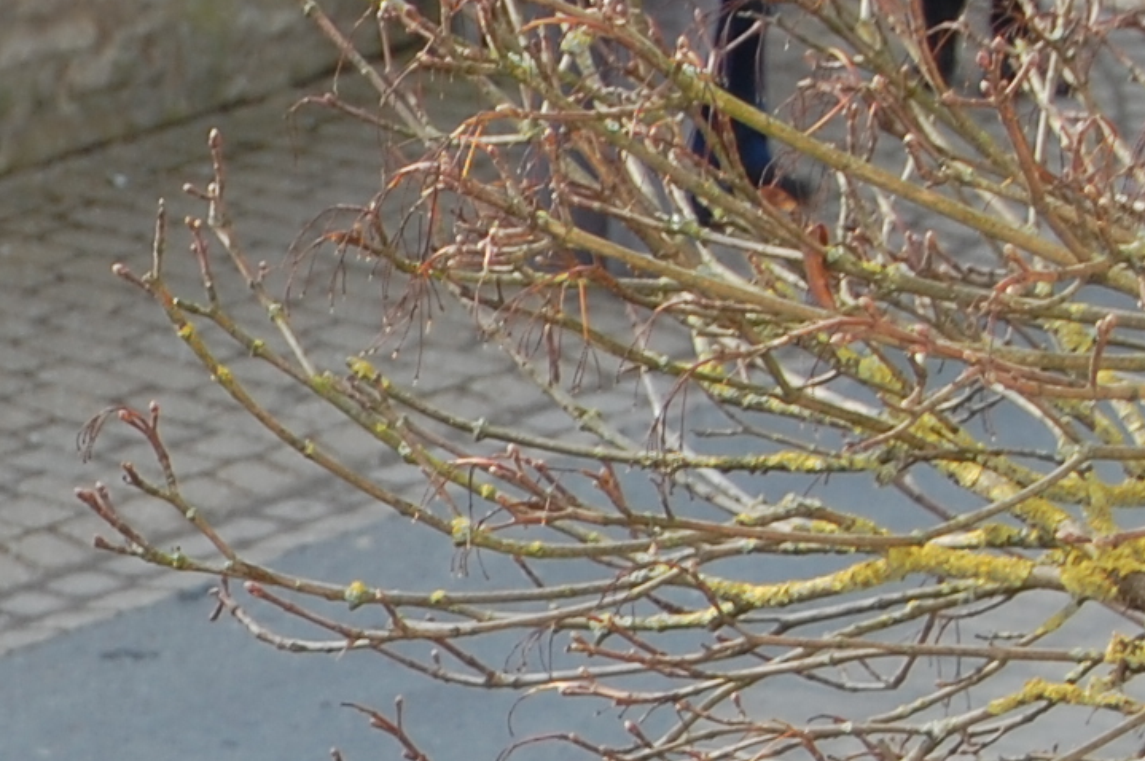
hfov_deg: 8.0
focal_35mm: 251
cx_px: -822
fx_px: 7976
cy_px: 998
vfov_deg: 5.4
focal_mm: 40
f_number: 5.6
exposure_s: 1/125
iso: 200
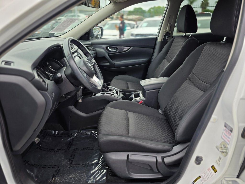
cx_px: 122
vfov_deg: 58.9
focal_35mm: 23
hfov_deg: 73.9
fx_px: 163
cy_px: 92
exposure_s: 1/359
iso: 50
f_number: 1.7
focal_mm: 6.3
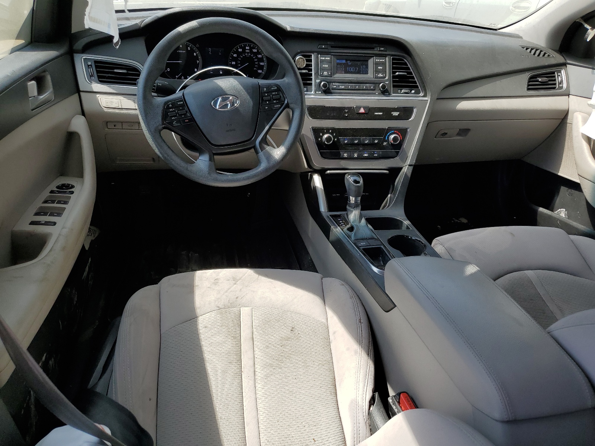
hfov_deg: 67.3
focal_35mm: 26
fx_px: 447
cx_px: 298
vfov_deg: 53.1
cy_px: 223
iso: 50
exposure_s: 1/833
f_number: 1.5
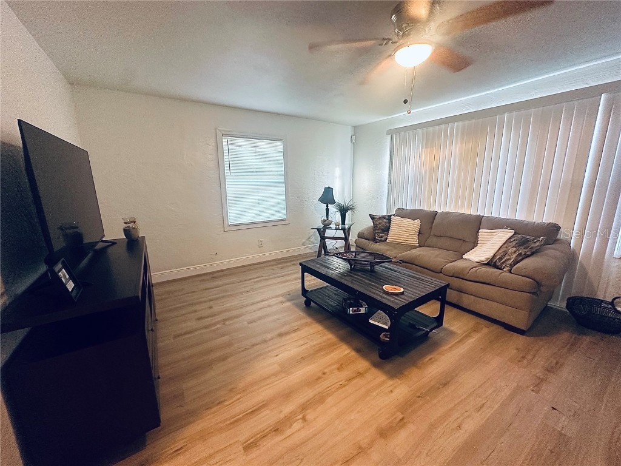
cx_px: 310
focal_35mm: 14
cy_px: 233
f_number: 2.2
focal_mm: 2.22
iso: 320
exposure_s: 1/60
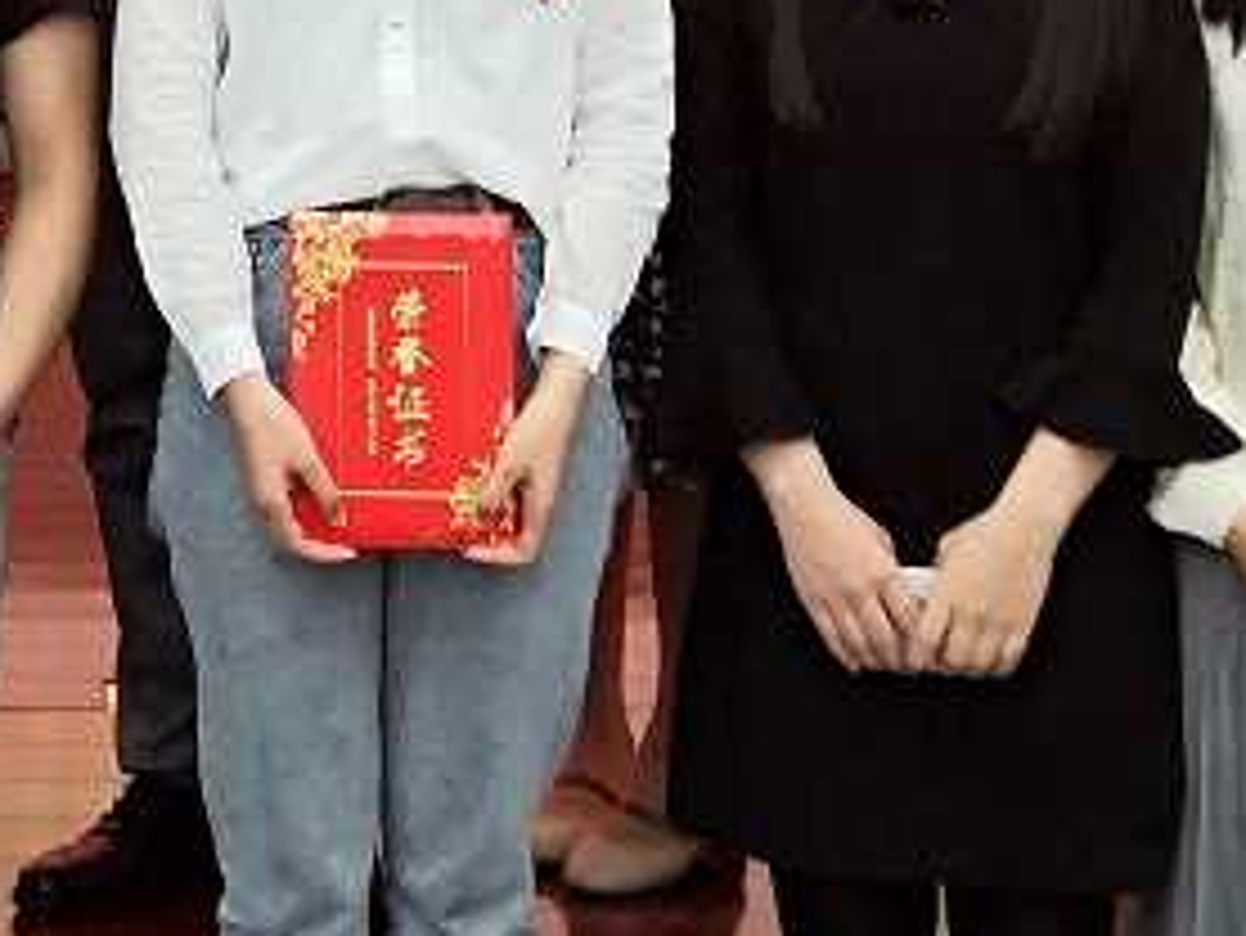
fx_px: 4681
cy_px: -896
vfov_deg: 10.5
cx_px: -191
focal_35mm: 130
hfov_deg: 14.7
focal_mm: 3.95
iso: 250
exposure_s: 1/33.3
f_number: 1.8
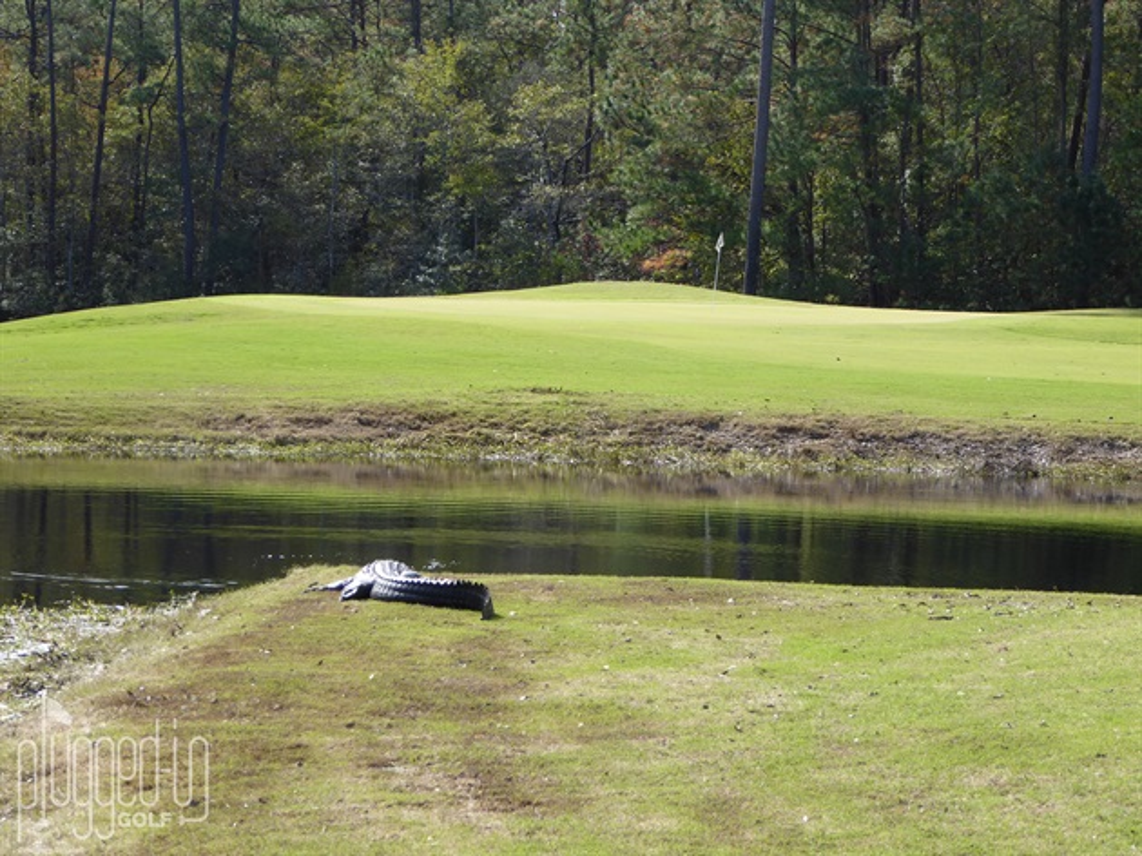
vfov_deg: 11.7
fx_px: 4188
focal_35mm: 127
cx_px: 571
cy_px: 428
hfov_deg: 15.5
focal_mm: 20.6
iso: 80
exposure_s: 1/125
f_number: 5.1
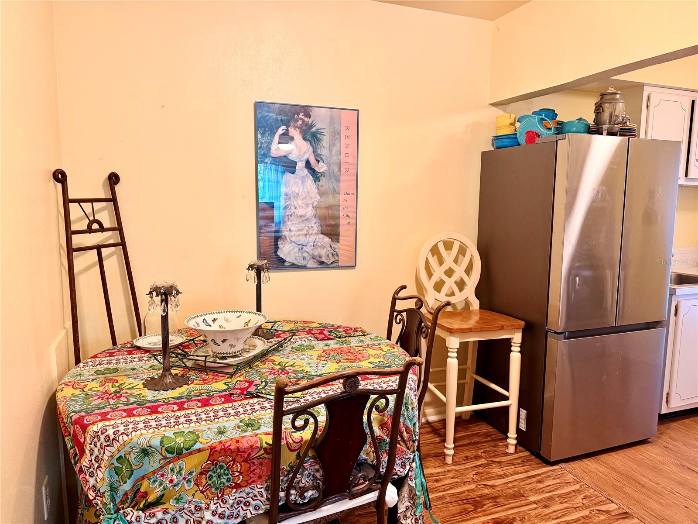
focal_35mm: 24
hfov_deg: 71.6
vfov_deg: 56.8
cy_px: 262
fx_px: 484
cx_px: 349
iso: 250
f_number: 1.78
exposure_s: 1/60
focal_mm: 6.76
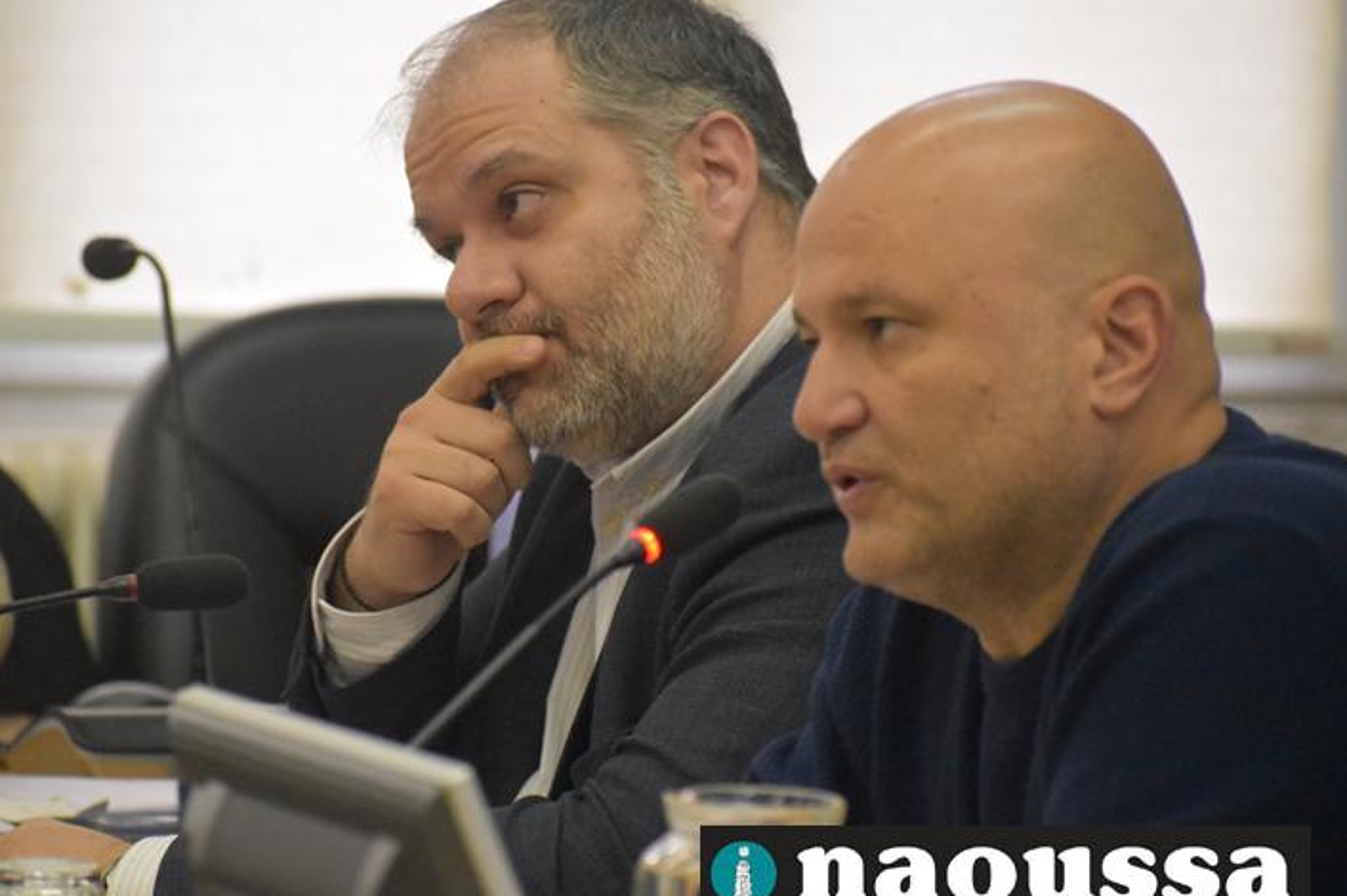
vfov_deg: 4.4
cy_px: 474
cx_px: 595
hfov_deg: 6.6
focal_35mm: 315
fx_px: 11764
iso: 6400
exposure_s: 1/250
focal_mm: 185
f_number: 5.3
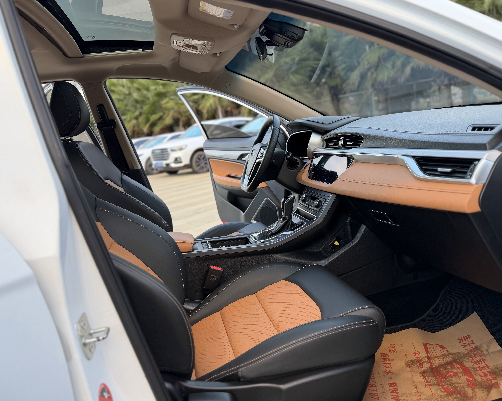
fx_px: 386
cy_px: 203
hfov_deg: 66.0
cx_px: 244
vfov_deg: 54.9
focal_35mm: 26
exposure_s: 1/121
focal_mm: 6.76
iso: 160
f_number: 1.78
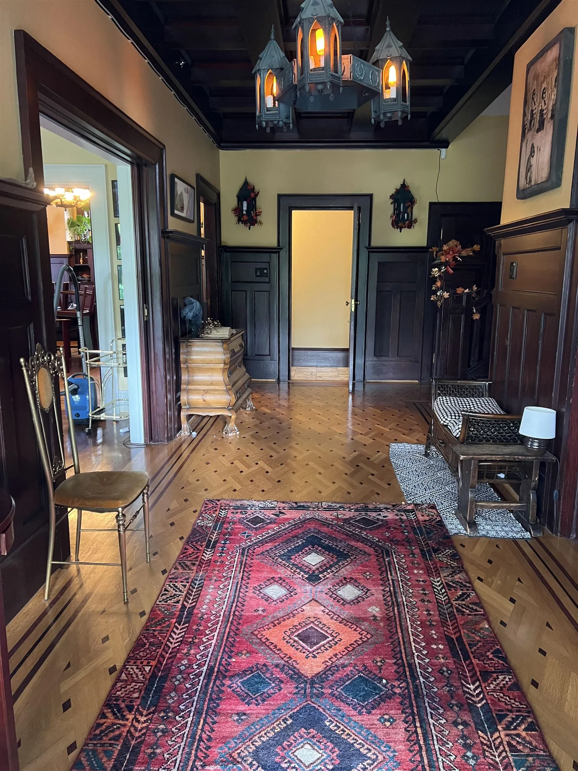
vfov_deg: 67.3
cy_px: 386
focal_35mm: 26
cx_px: 289
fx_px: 579
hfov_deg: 53.1
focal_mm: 5.7
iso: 500
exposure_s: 1/40
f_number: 1.5
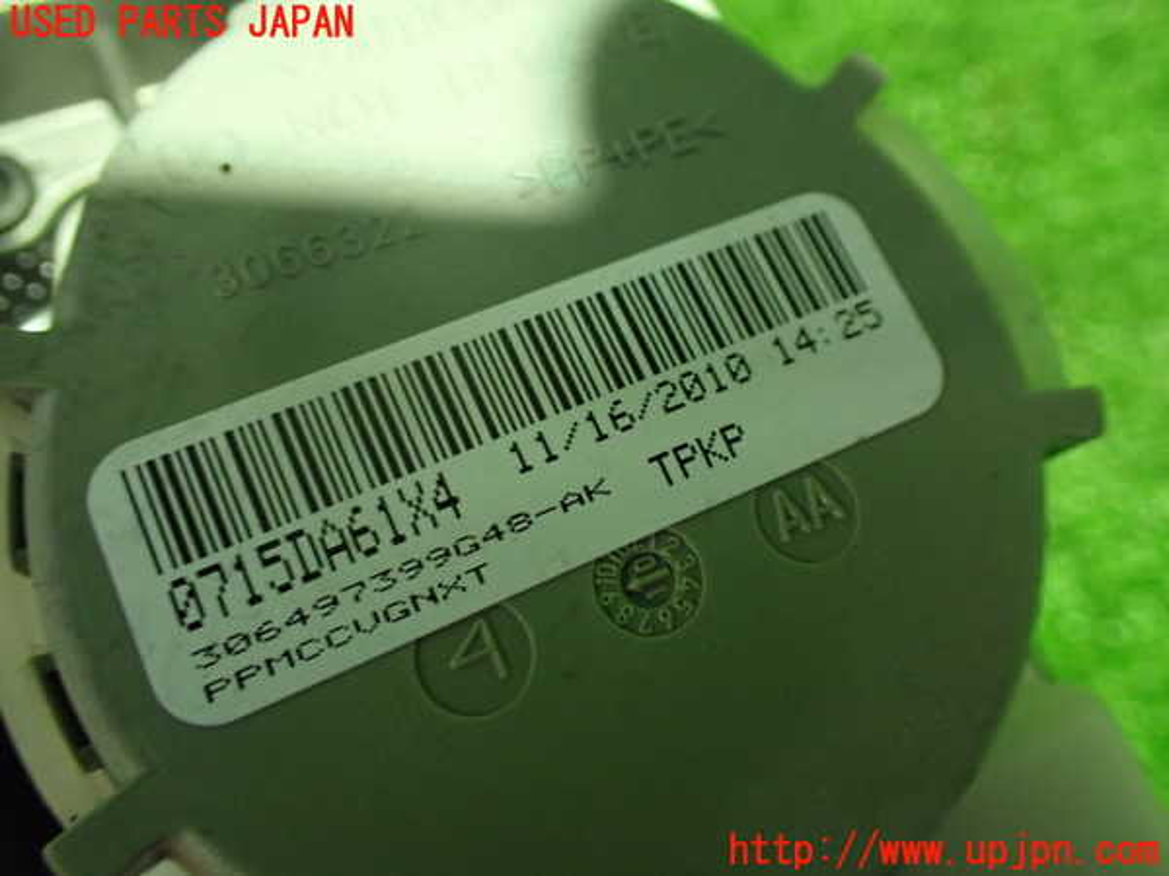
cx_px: 584
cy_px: 438
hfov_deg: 60.0
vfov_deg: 46.8
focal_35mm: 30
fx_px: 1013
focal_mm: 5.4
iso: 800
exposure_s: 1/50
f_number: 2.3
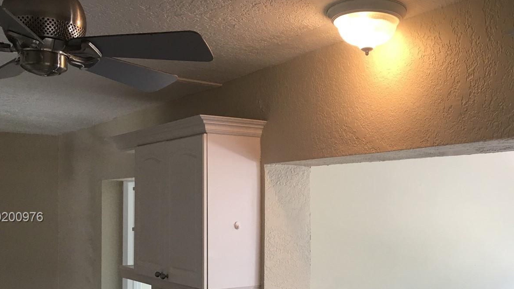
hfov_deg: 46.9
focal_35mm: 43
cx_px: 326
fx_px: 586
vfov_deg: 27.3
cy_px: 218
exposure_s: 1/30
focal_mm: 4.15
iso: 40
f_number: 2.2
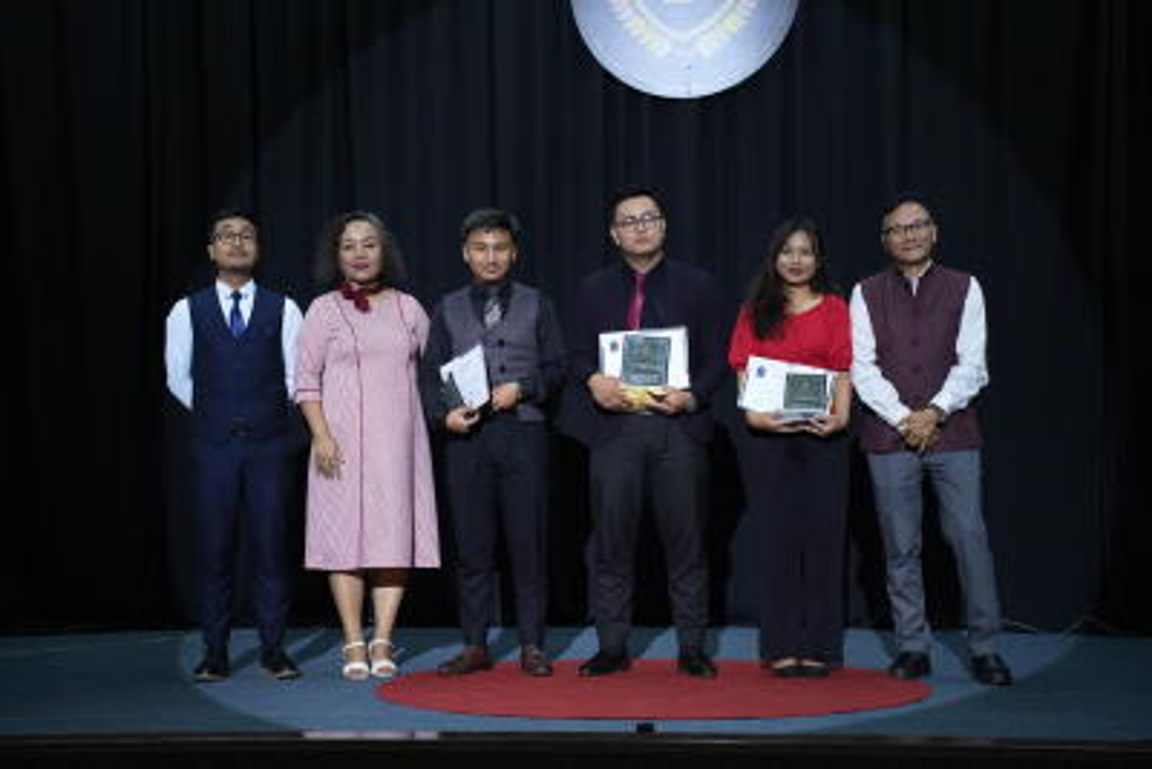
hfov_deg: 31.4
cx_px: 576
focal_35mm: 64
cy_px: 384
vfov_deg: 21.3
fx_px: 2049
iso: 2500
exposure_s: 1/160
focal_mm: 64
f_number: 4
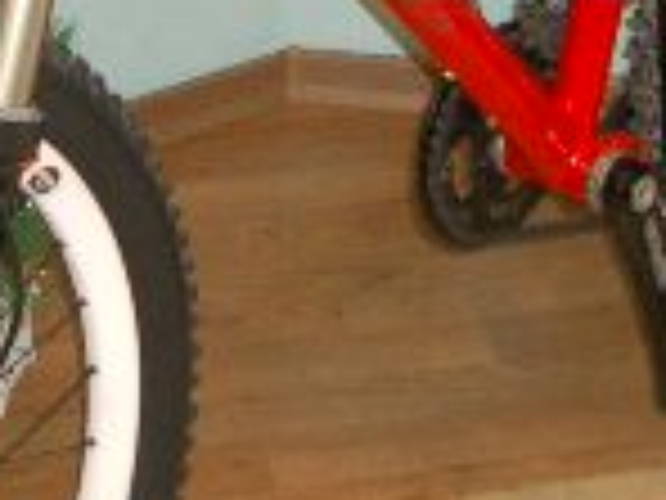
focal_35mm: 151
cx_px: 234
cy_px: -14
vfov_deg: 9.7
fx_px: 2905
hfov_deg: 13.1
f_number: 2.6
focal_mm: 5.8
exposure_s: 1/40
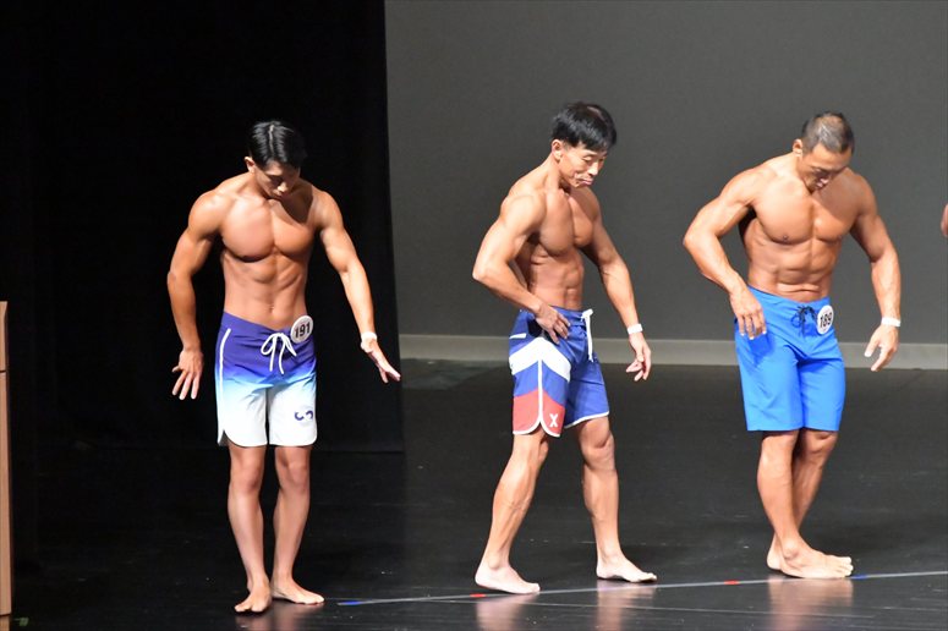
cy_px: 316
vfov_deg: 4.4
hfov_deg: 6.5
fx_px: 8291
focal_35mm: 315
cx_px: 474
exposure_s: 1/400
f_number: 5.6
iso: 16000
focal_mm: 210
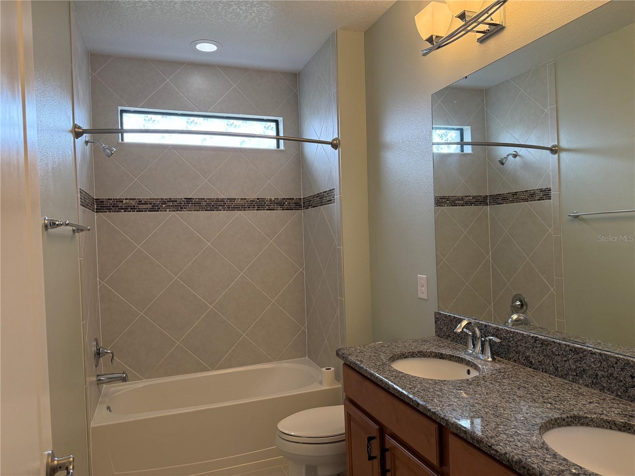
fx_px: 440
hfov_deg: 71.6
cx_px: 318
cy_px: 238
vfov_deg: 56.8
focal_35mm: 24
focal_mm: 6.76
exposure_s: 1/240
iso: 160
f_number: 1.78
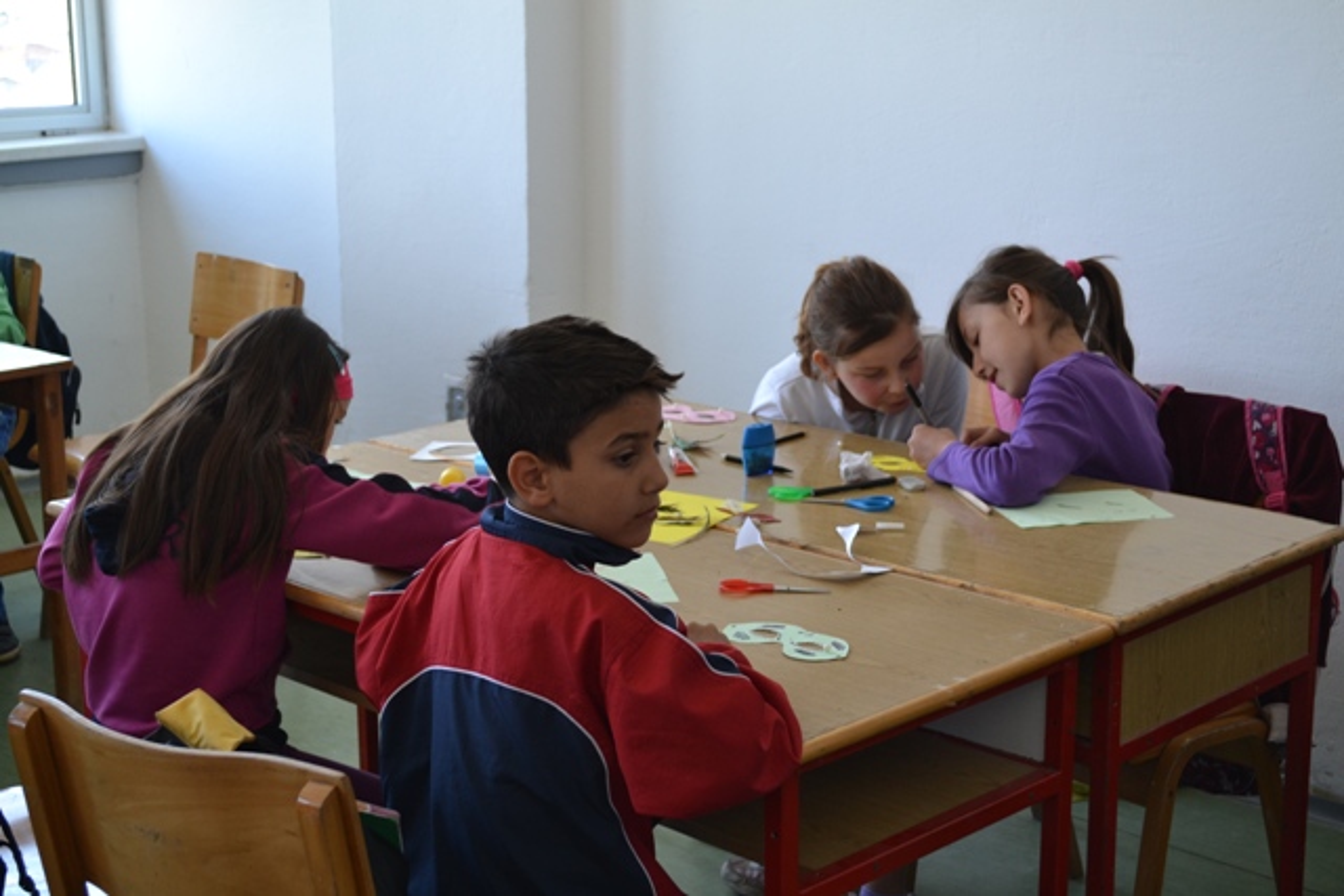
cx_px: 672
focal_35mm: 54
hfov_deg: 36.9
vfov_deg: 25.1
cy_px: 448
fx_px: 2016
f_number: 5
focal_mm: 36
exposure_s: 1/60
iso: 400
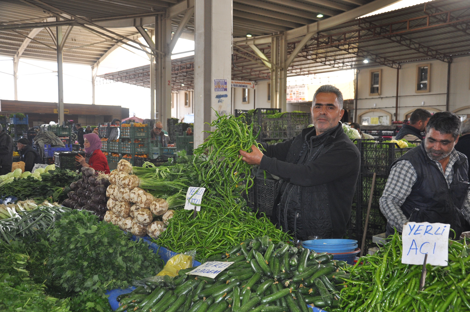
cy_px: 156
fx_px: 469
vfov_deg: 36.8
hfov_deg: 53.2
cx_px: 235
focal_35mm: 36
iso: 500
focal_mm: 24
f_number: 3.8
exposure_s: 1/125
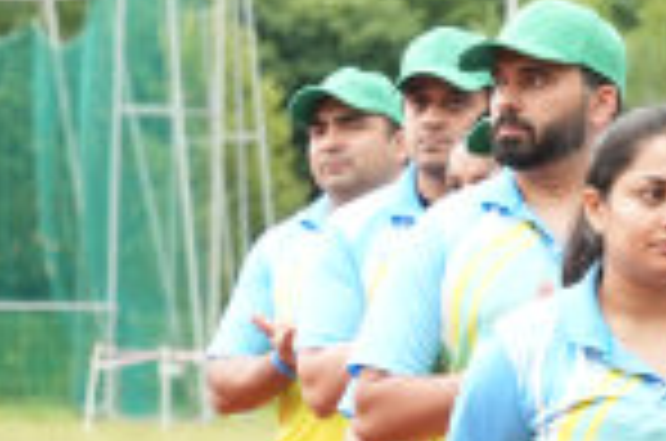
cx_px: 1773
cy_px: -16
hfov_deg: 4.8
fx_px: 7699
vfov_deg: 3.3
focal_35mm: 417
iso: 400
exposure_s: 1/250
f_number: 5
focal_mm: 60.3
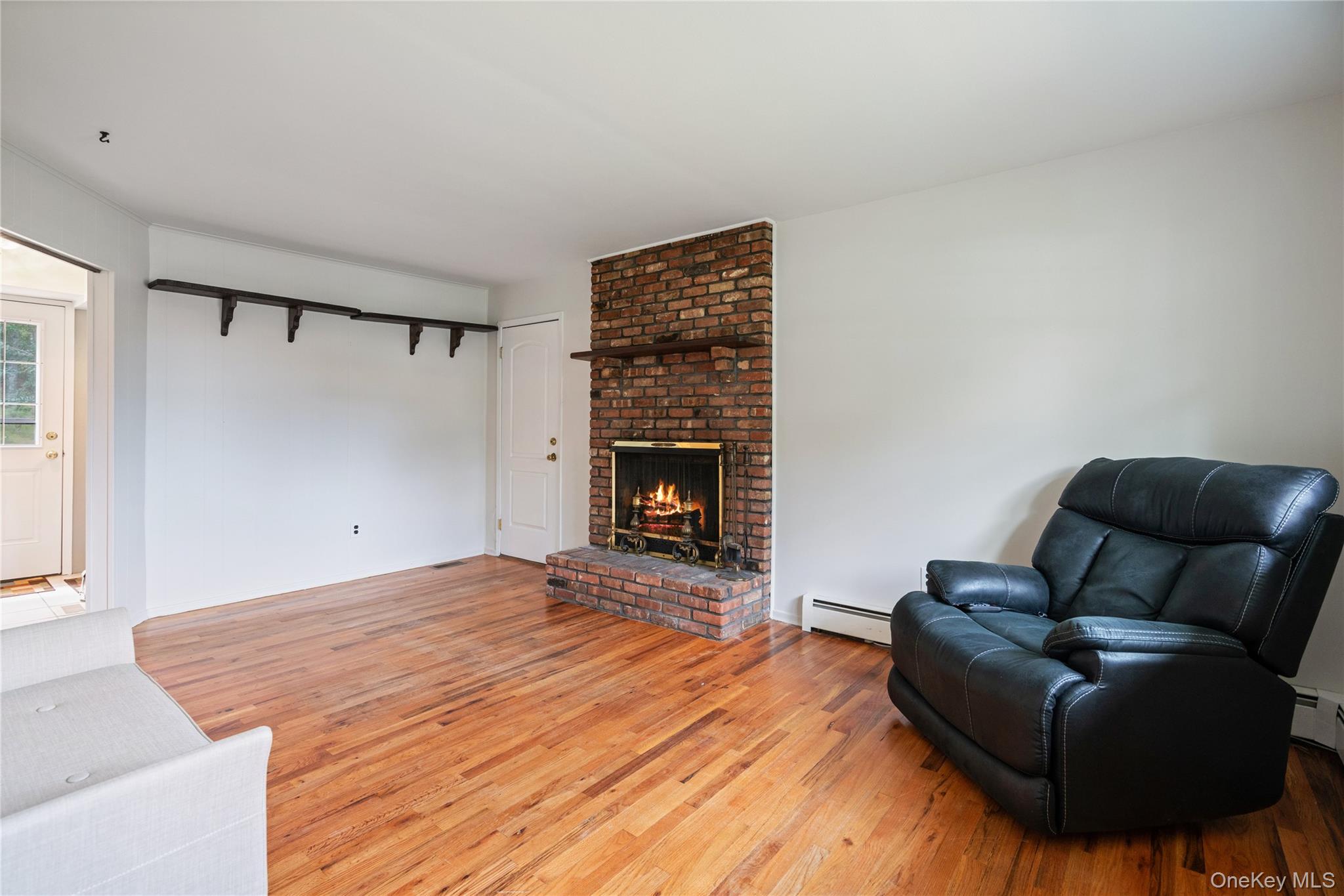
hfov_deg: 96.7
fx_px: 597
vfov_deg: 73.7
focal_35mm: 16
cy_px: 448
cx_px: 672
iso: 1250
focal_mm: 16
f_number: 5.6
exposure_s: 1/10
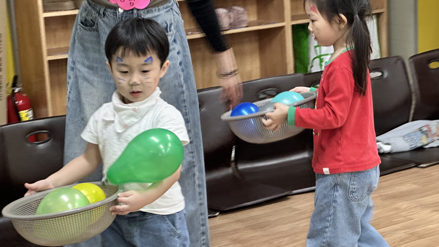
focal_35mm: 95
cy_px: 160
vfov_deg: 12.7
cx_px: 245
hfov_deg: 22.4
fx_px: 1106
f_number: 2.8
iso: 250
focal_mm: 9
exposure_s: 1/40
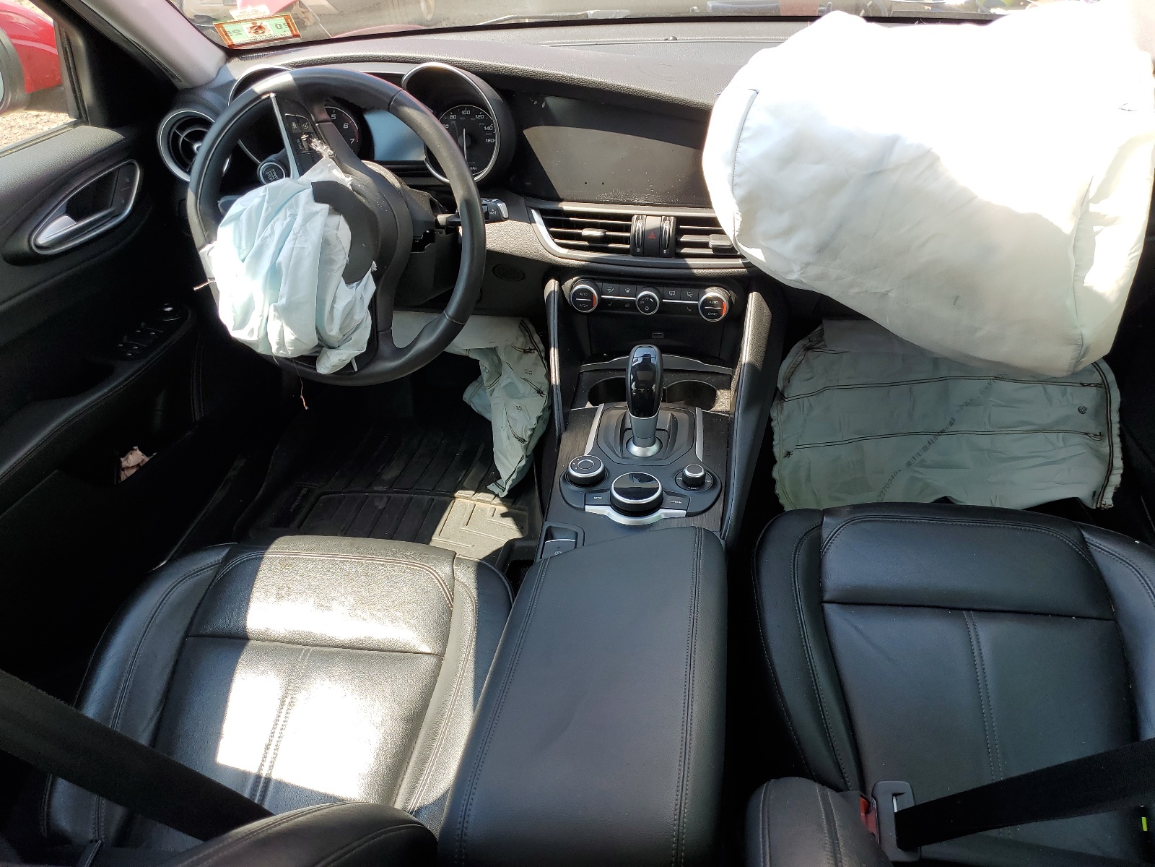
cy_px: 434
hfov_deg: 67.3
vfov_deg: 53.1
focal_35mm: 26
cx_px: 578
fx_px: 868
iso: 50
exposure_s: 1/400
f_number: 1.5
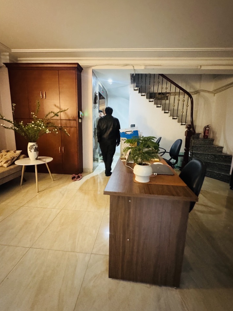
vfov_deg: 98.1
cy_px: 149
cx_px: 121
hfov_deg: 81.7
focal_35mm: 15
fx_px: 135
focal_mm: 2.22
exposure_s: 1/33
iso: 1250
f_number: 2.2
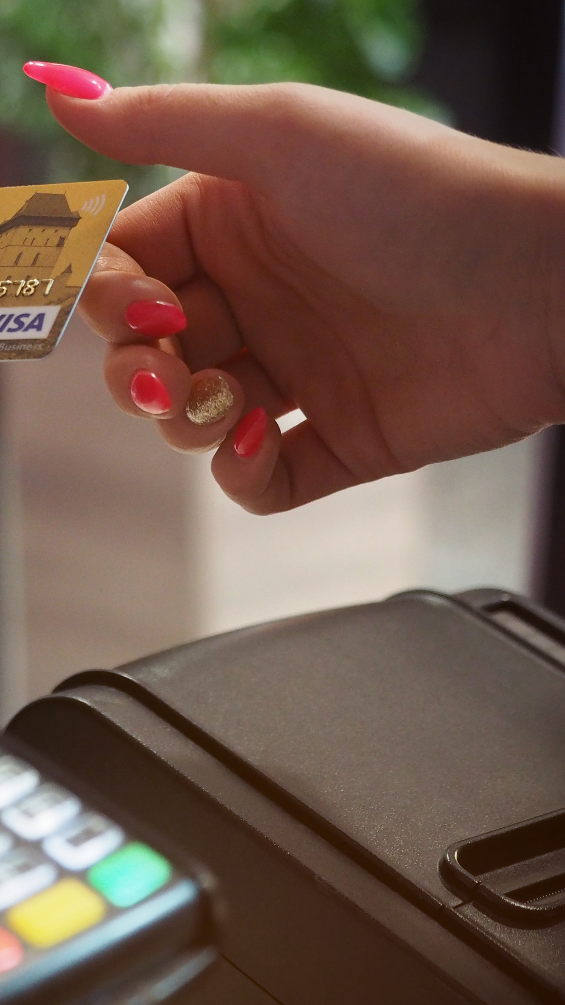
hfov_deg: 17.6
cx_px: -118
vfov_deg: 32.4
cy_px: 503
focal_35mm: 65
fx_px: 1731
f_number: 2.8
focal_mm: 19
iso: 1600
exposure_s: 1/40
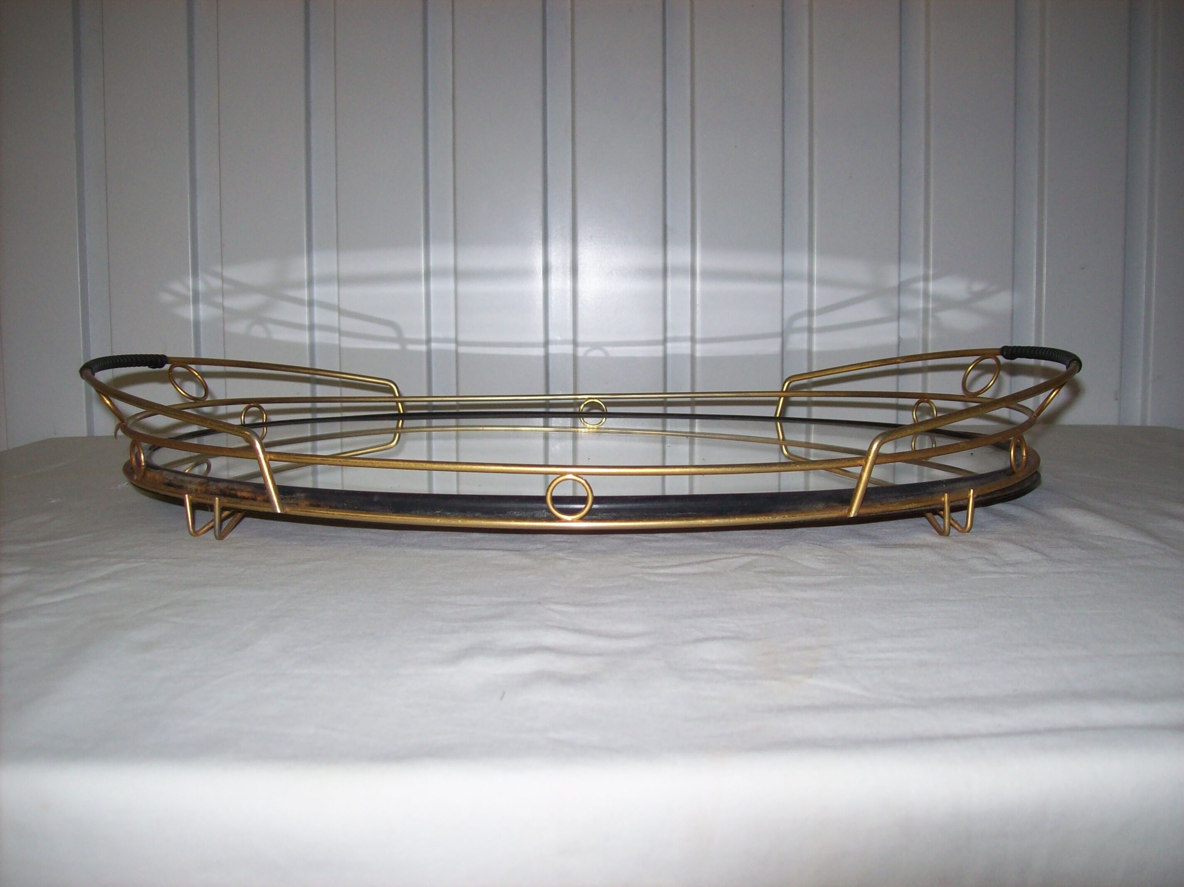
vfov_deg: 39.6
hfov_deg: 51.4
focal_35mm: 36
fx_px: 1231
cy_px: 444
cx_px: 592
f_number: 2.7
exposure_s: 1/64
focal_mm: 6
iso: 80
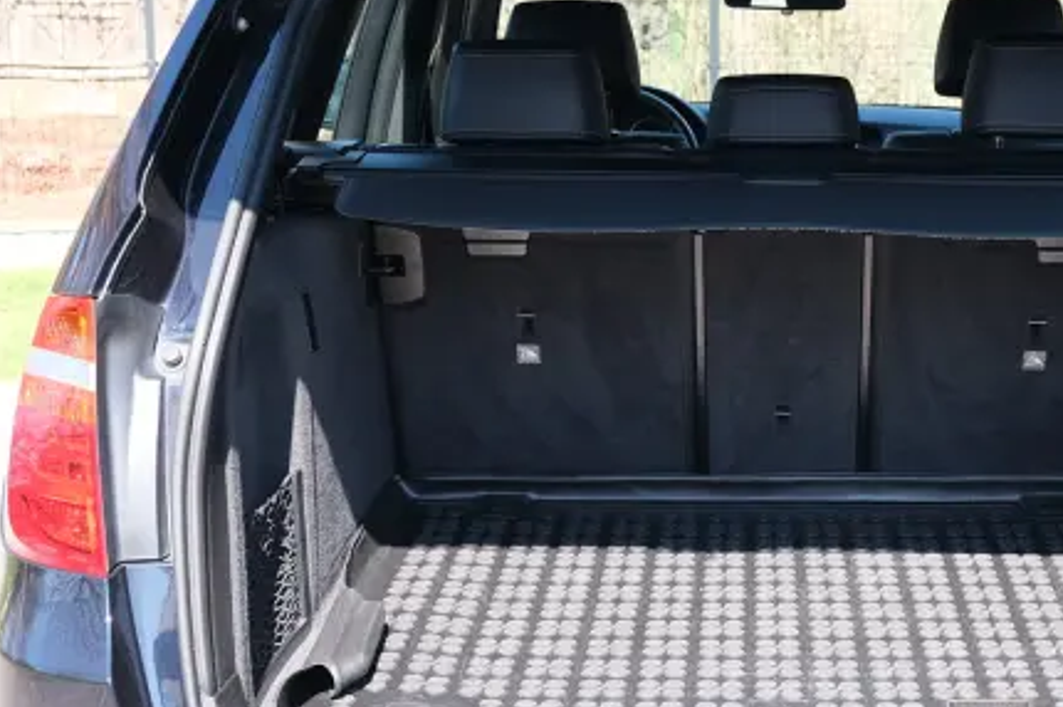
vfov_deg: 19.4
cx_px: 779
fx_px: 2065
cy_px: 388
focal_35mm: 70
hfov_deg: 28.5
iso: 320
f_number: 5
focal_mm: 31.5
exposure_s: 1/125
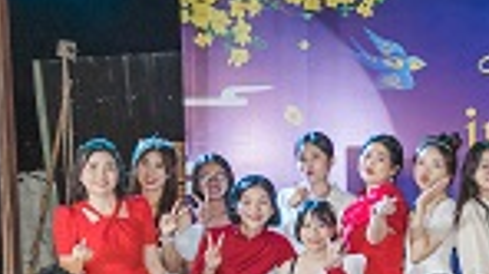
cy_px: 302
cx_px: 634
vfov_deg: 9.7
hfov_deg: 16.5
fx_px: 1594
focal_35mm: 123
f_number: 3.2
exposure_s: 1/200
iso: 800
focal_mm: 28
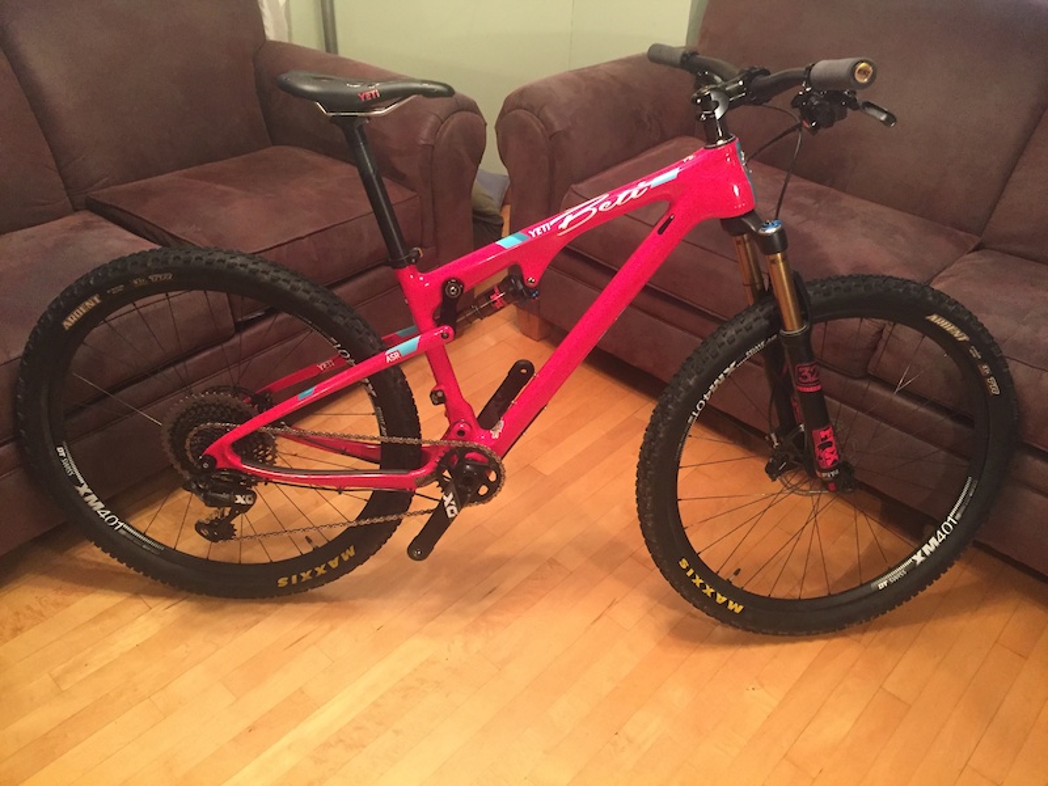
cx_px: 524
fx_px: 878
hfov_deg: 61.7
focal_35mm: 29
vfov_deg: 48.2
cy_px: 393
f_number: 2.2
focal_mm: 4.15
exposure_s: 1/24
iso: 250
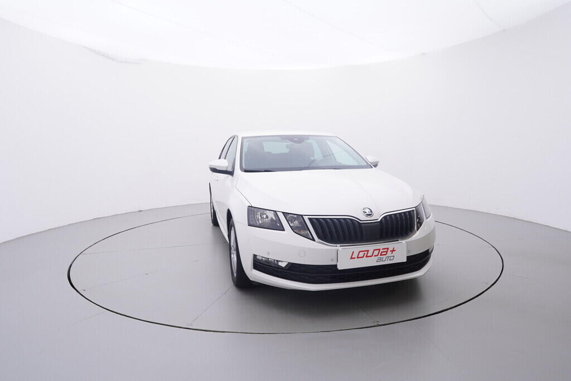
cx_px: 286
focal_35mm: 22
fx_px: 357
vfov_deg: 56.2
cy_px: 190
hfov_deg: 77.3
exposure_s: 1/80
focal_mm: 15
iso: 200
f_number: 5
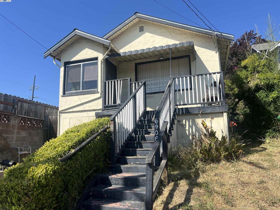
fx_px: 210
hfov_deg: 67.3
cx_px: 140
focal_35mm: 26
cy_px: 105
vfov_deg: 53.1
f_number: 1.5
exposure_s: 1/3704
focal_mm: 5.7
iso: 50
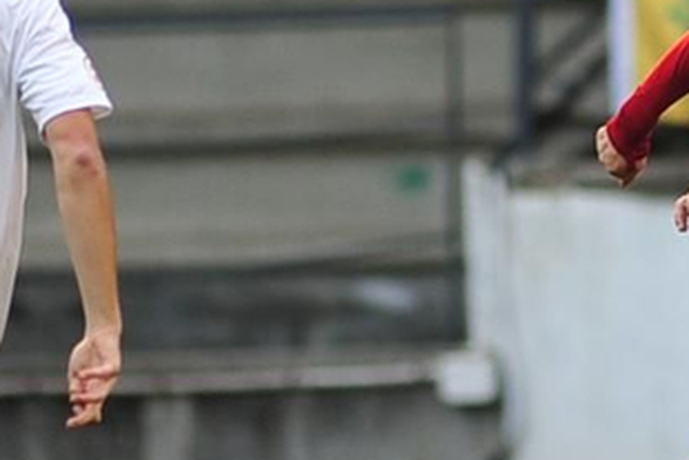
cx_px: 778
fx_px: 29620
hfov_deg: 1.3
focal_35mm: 1547
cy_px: 63
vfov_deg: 0.9
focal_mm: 300
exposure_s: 1/1000
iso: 800
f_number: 2.8
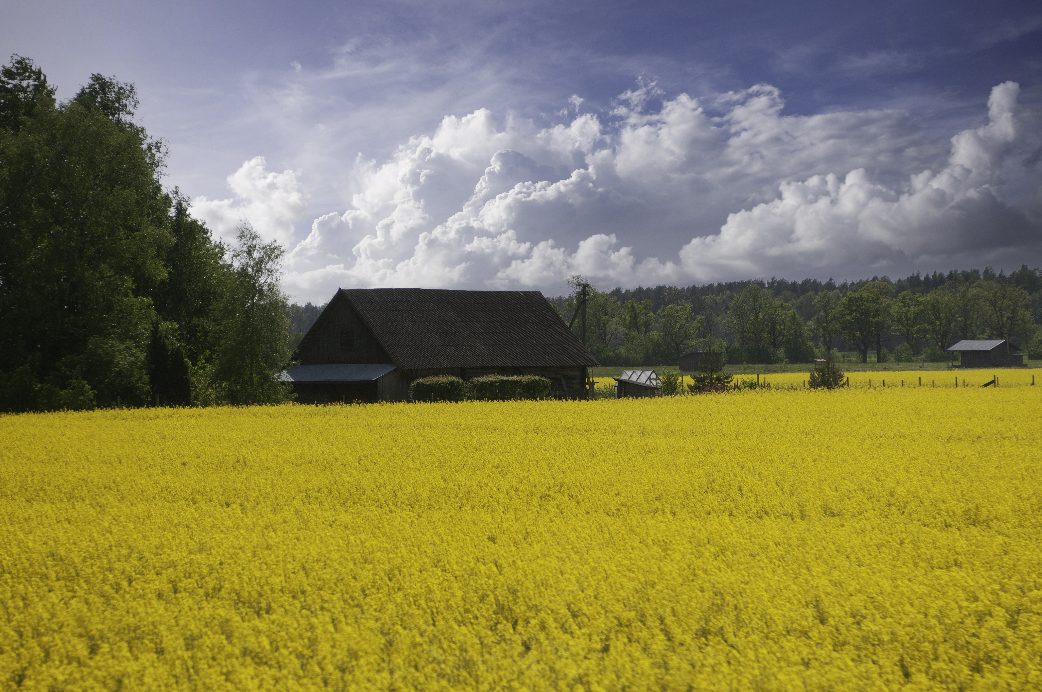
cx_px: 521
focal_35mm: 105
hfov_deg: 19.5
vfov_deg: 13.0
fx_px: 3035
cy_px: 346
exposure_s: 1/1000
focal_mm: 70
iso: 200
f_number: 4
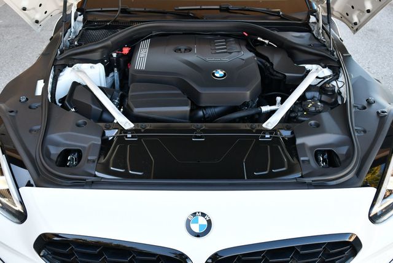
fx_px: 393
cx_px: 196
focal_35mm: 36
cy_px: 132
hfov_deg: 53.1
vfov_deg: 36.9
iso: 400
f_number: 3.5
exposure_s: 1/250
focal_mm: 18
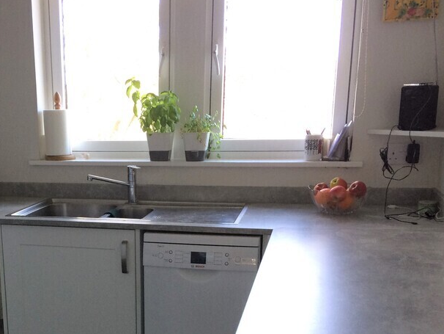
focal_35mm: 49
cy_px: 274
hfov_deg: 37.9
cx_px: 110
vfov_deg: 29.0
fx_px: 629
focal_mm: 4.15
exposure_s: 1/33
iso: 50
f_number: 2.2
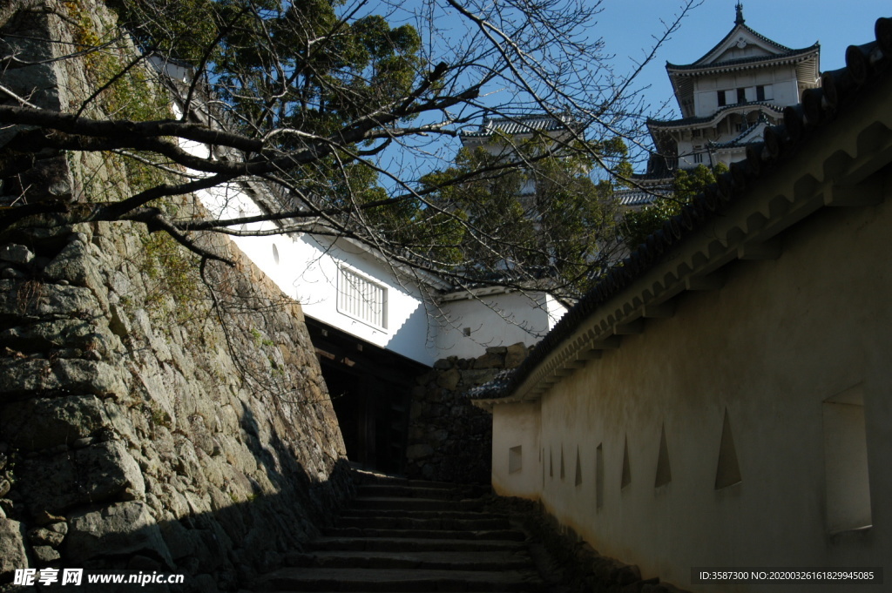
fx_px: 1263
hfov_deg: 38.9
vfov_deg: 26.4
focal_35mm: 51
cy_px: 296
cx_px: 446
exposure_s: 1/350
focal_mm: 34
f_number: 10
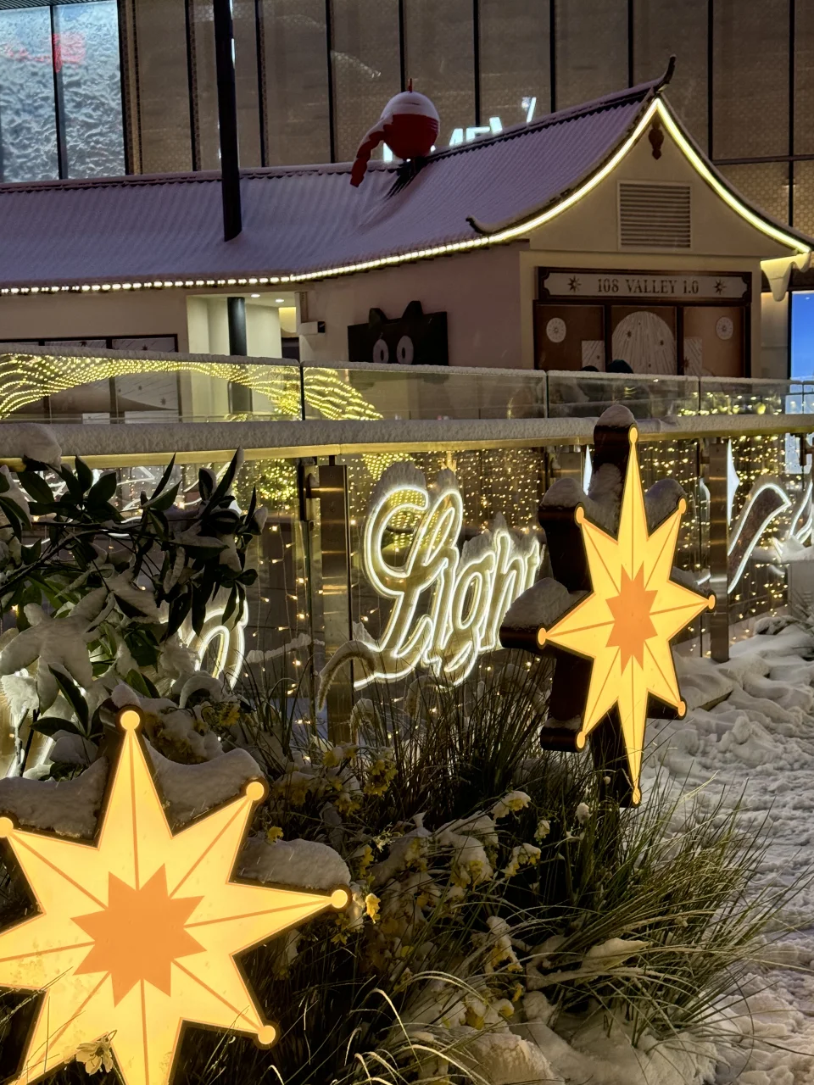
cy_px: 604
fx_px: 1693
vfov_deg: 35.5
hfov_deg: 27.0
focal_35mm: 54
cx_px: 451
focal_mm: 6.76
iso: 100
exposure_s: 1/122
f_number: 1.78
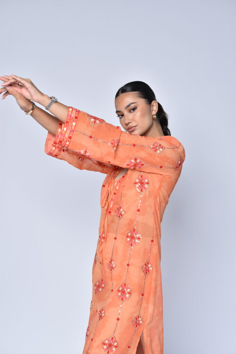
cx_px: 118
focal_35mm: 52
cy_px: 177
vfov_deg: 37.9
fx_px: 516
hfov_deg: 25.8
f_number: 4
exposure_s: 1/200
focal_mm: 35
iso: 100
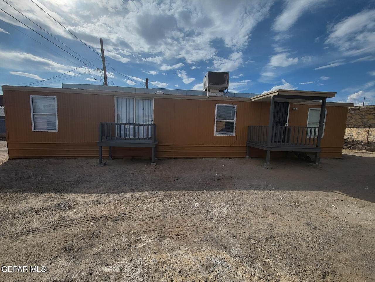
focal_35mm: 13
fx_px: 141
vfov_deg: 89.9
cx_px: 188
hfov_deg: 106.2
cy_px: 141
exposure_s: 1/2404
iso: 32
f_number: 2.2
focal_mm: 1.74
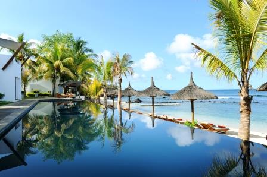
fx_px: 178
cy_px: 88
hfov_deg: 73.8
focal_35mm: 24
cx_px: 134
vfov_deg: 53.1
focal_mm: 24
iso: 200
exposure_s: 1/200
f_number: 8
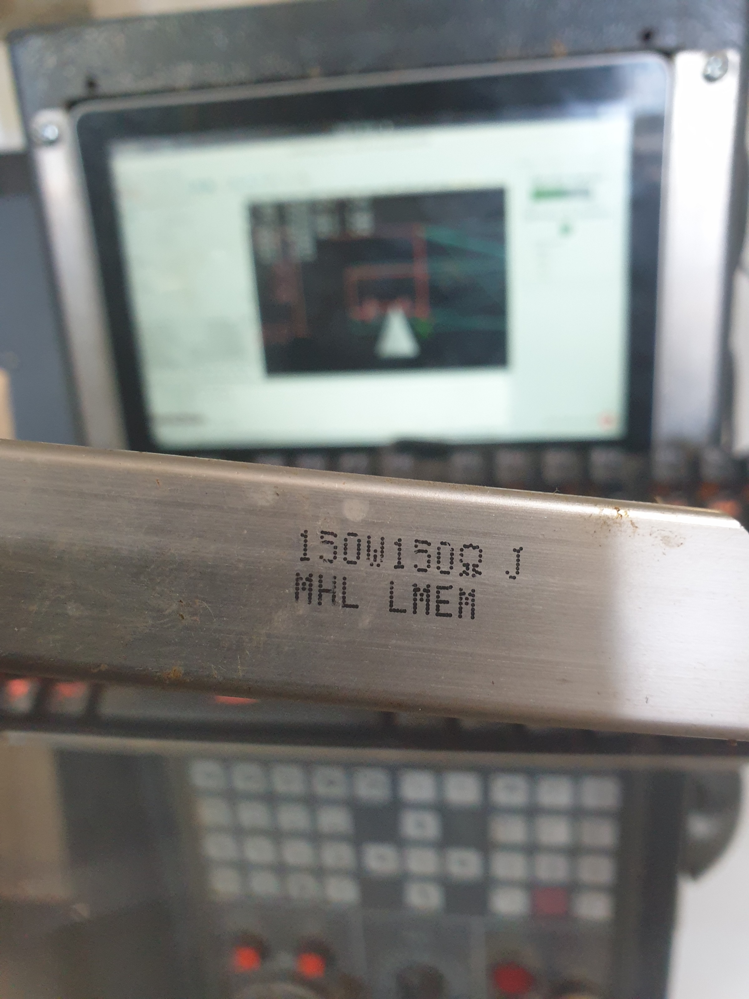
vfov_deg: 67.3
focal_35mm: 26
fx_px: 750
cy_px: 500
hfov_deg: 53.1
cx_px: 374
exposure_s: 1/100
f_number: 2.4
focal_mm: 4.3
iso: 320
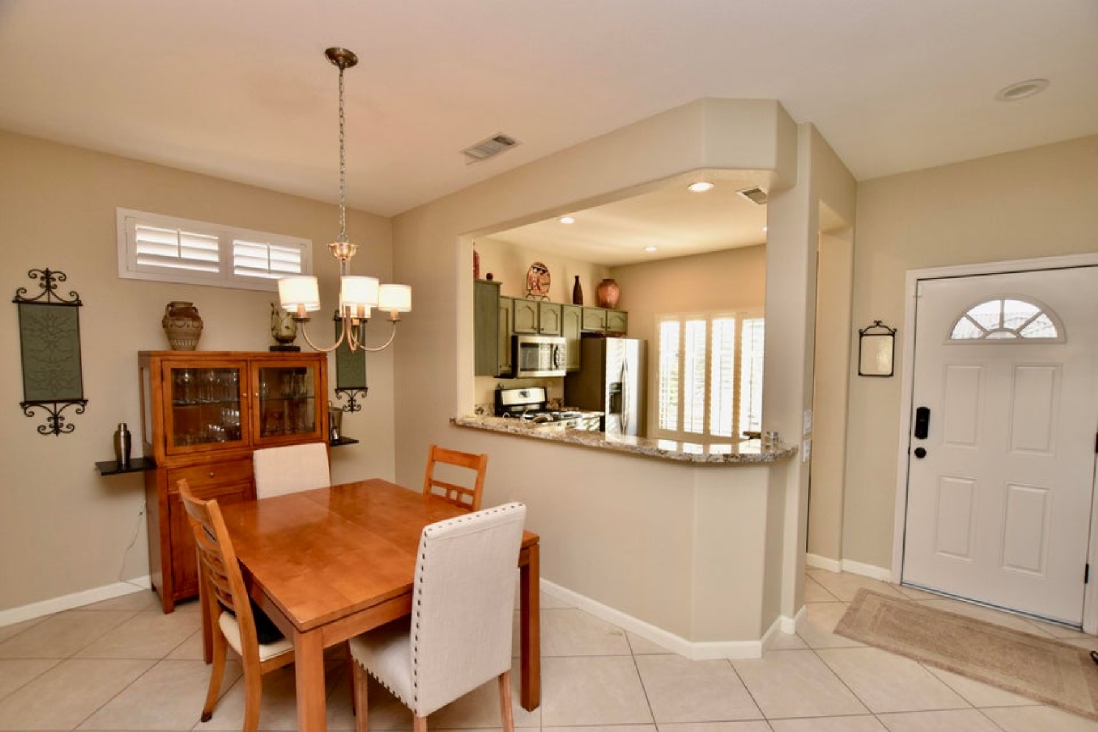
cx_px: 549
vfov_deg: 77.3
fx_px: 457
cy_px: 366
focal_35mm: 15
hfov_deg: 100.4
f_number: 5.6
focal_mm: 10
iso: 640
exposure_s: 1/125
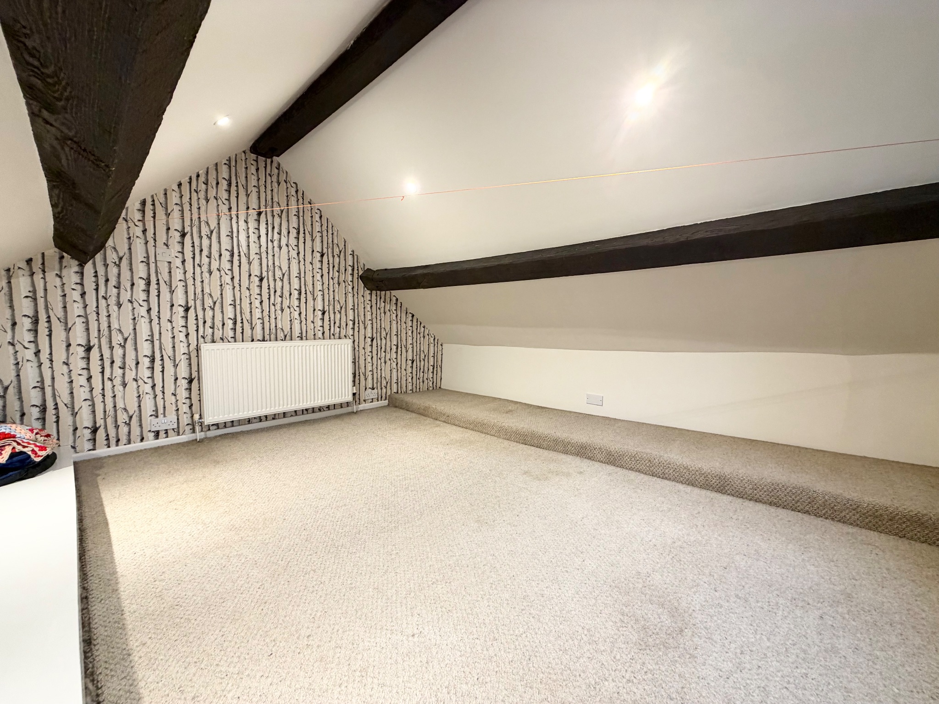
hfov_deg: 102.1
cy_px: 352
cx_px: 470
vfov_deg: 85.7
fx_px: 380
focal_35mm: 14
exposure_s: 1/50
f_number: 2.2
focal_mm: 2.22
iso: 160
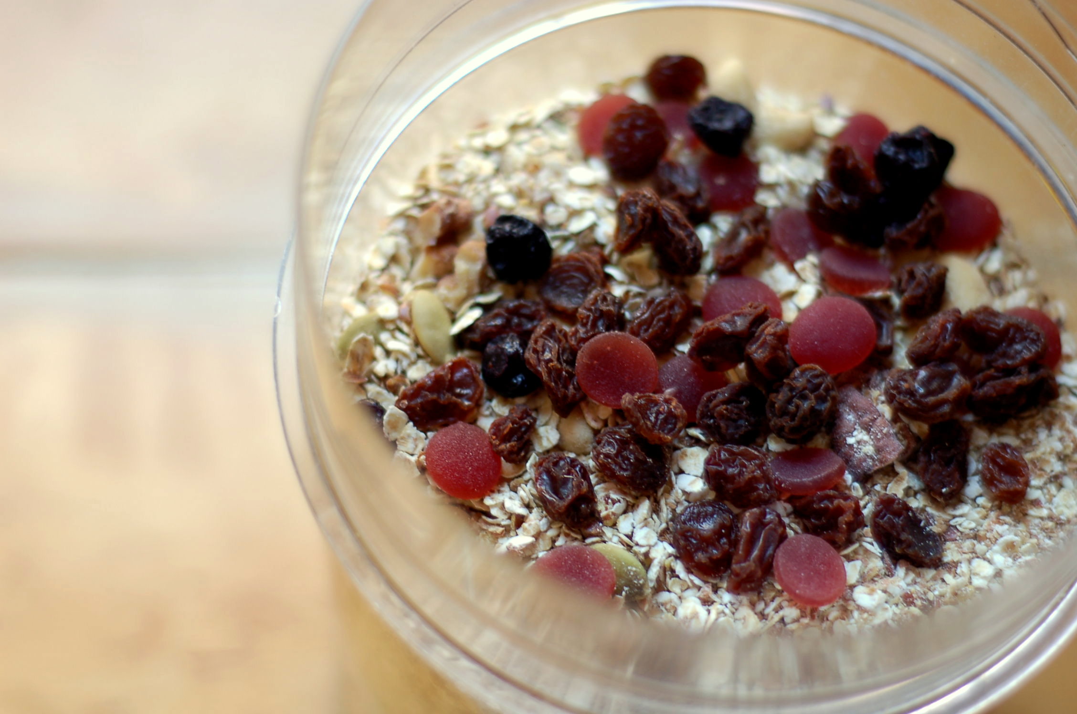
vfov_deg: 18.1
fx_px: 2240
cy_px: 357
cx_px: 538
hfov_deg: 27.0
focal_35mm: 75
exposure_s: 1/40
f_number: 2
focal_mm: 50
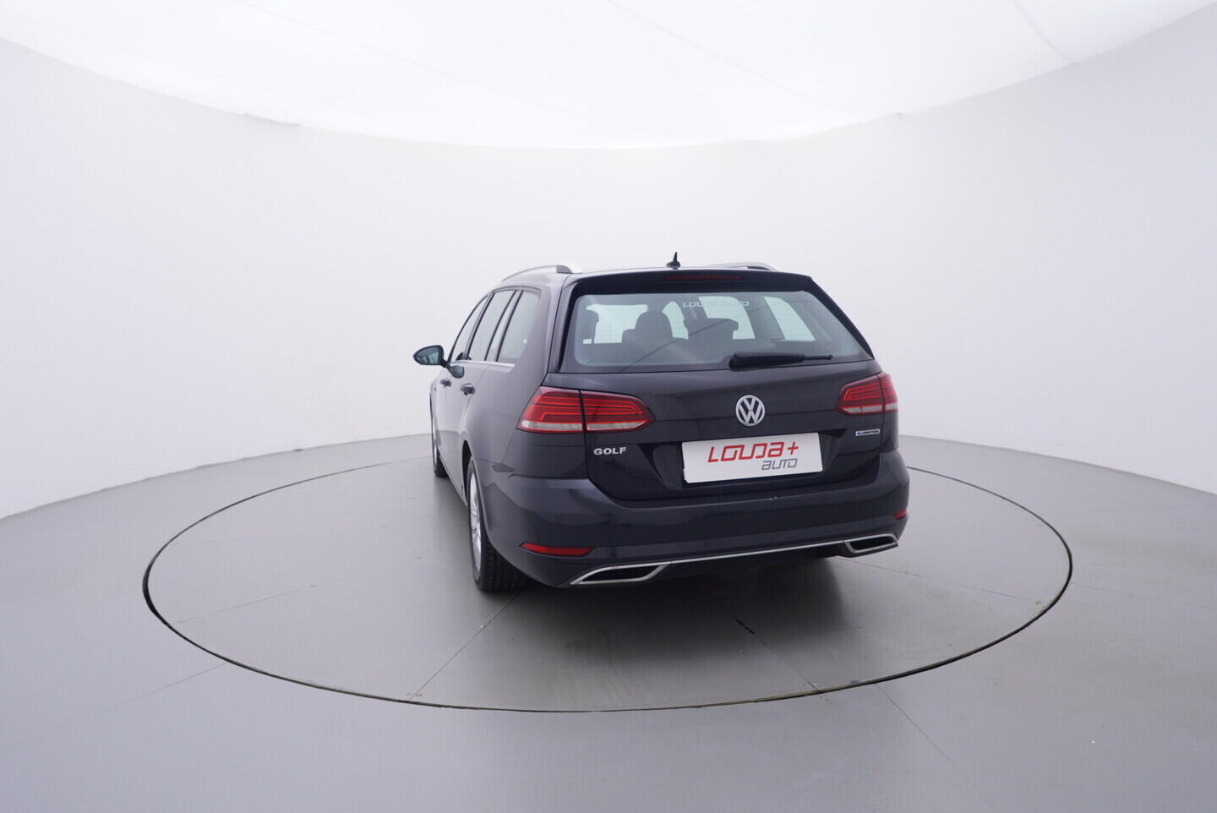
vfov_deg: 56.2
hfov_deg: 77.3
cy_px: 406
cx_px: 608
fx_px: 761
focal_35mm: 22
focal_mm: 15
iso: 200
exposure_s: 1/80
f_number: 5
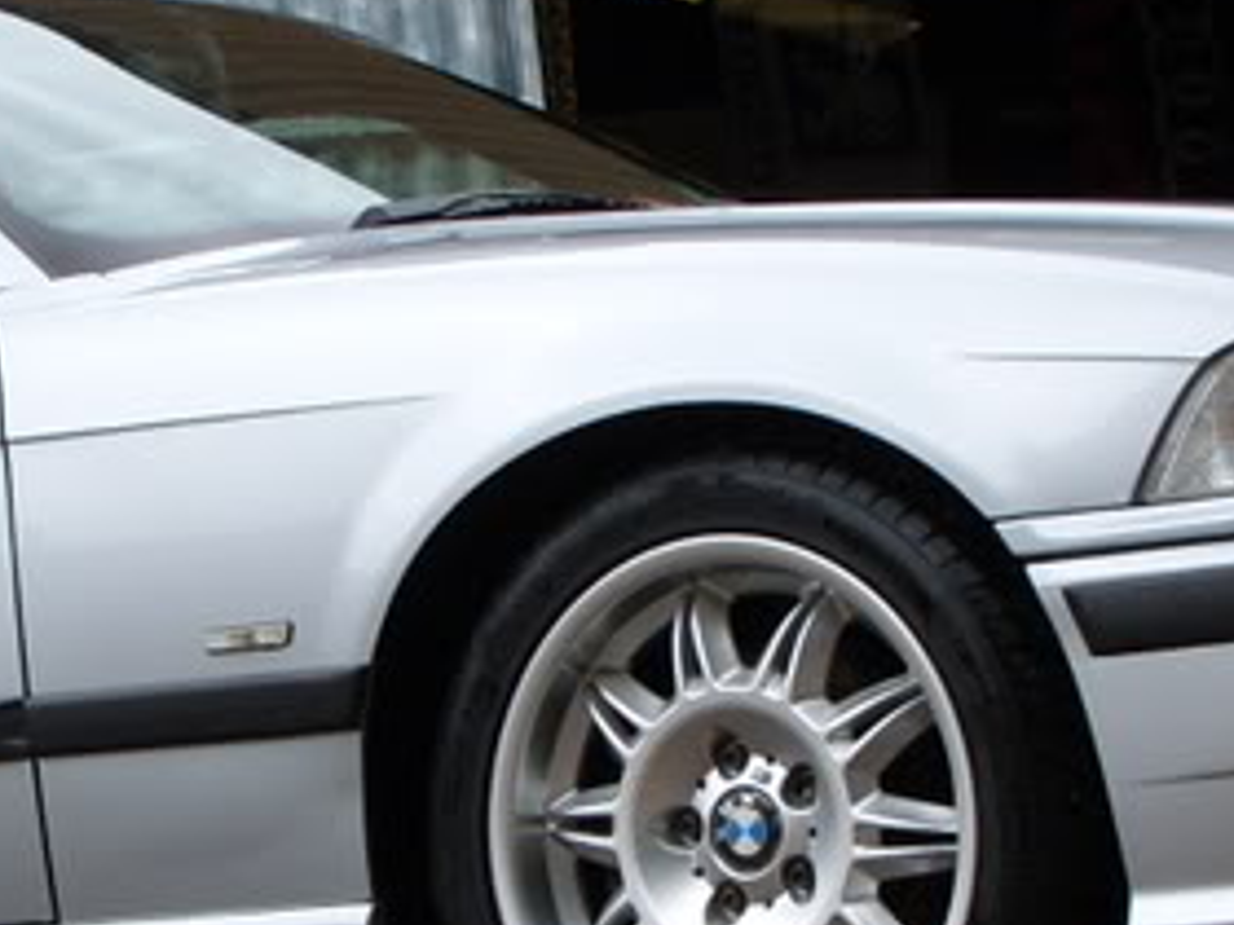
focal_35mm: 139
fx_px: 4955
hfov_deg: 14.2
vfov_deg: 10.6
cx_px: 436
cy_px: 709
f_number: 4
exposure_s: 1/272
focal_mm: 7.8
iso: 50
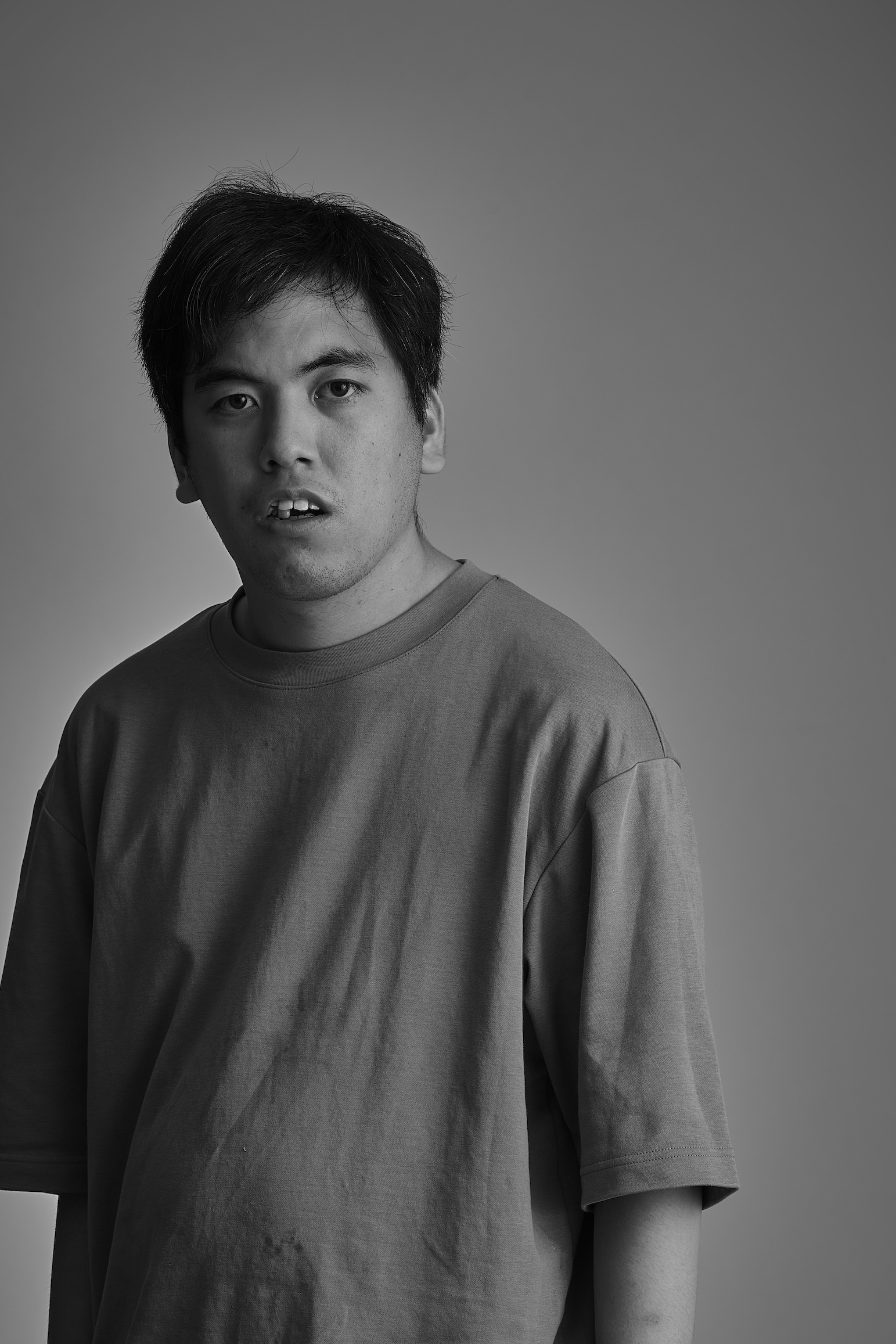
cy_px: 836
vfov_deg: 14.0
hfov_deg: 9.3
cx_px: 330
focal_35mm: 147
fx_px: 5487
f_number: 10
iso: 64
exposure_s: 1/160
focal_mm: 105
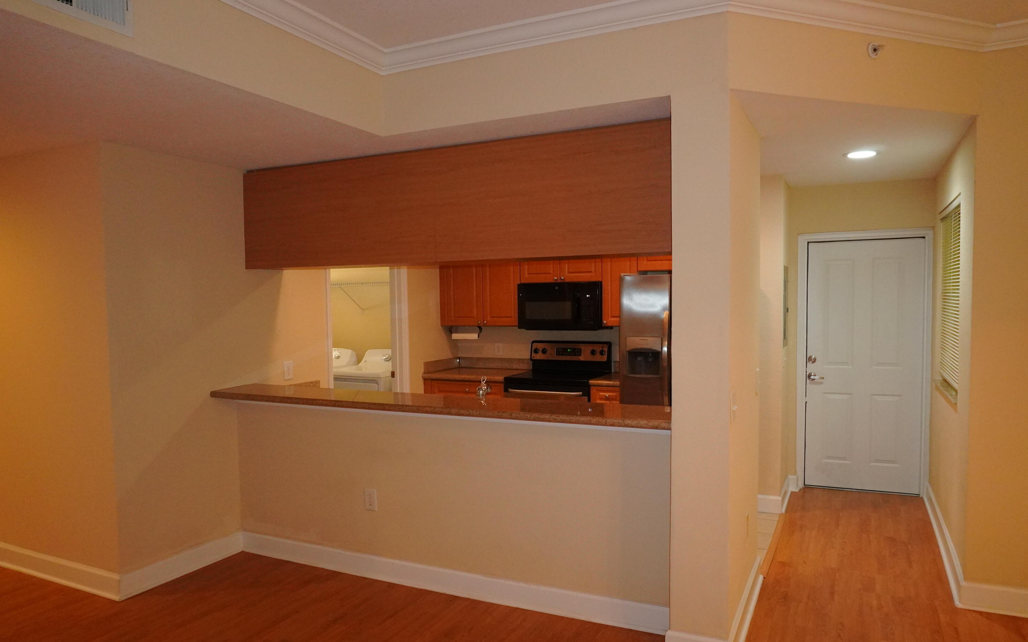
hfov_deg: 72.5
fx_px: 700
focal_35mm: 25
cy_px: 337
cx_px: 513
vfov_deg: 49.3
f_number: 5.6
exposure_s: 1/160
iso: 3200
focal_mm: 16
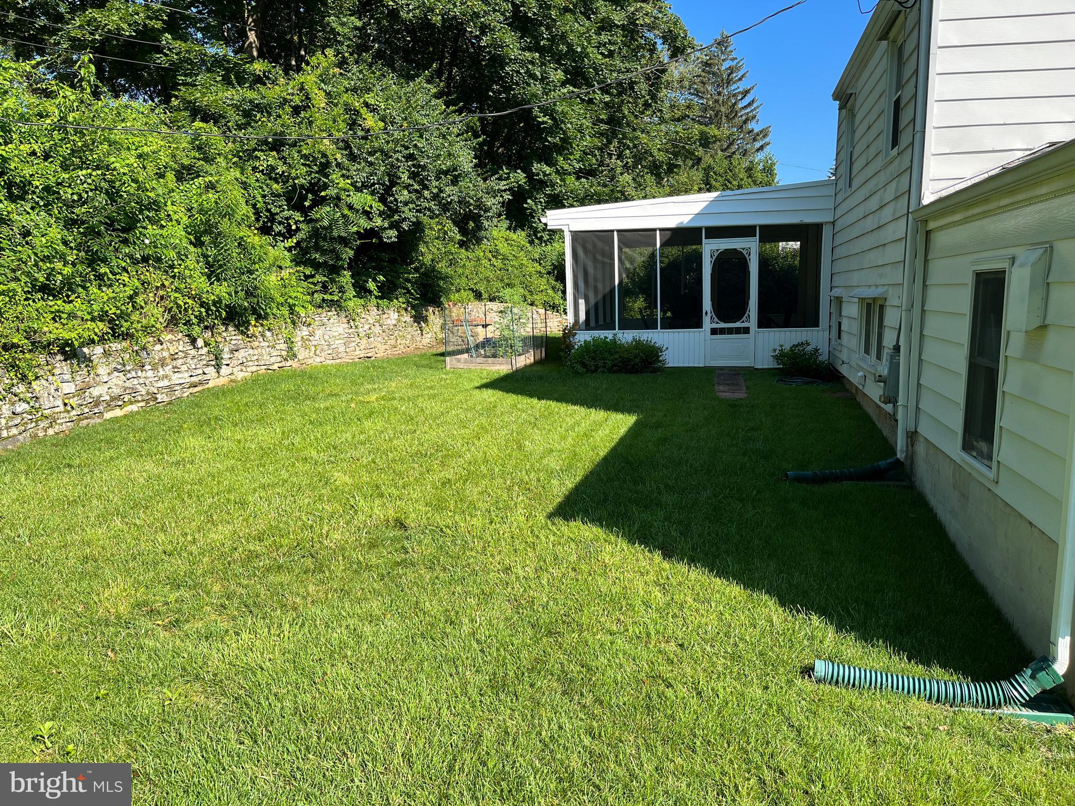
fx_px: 807
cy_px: 403
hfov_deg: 67.3
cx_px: 538
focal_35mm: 26
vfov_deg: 53.1
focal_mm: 5.1
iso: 50
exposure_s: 1/1458
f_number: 1.6
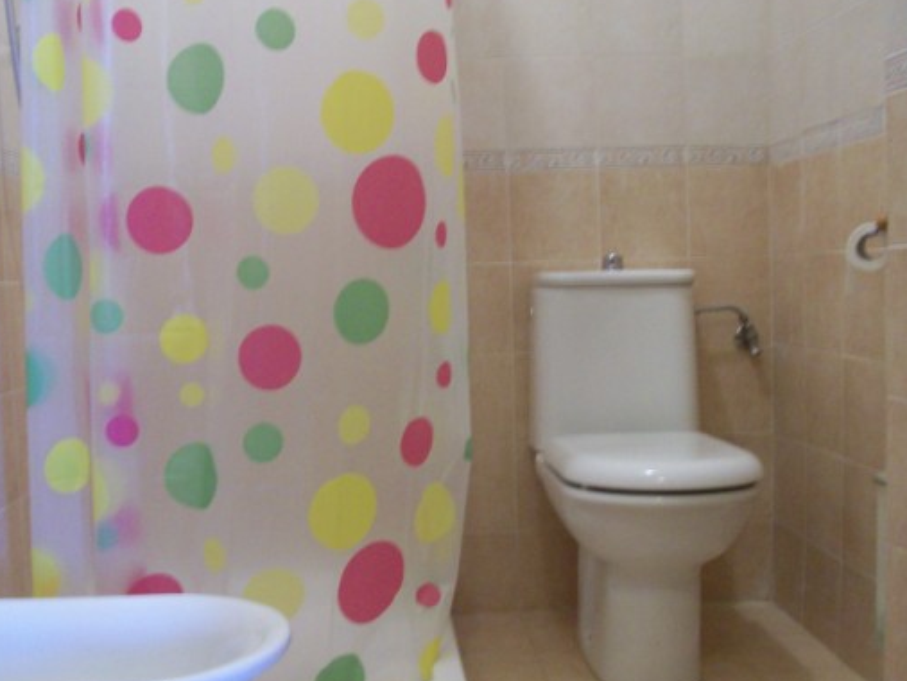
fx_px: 1127
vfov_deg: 33.6
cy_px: 348
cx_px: 376
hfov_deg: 43.7
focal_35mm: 43
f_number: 2.8
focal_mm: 5.7
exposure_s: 1/11.6
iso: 160
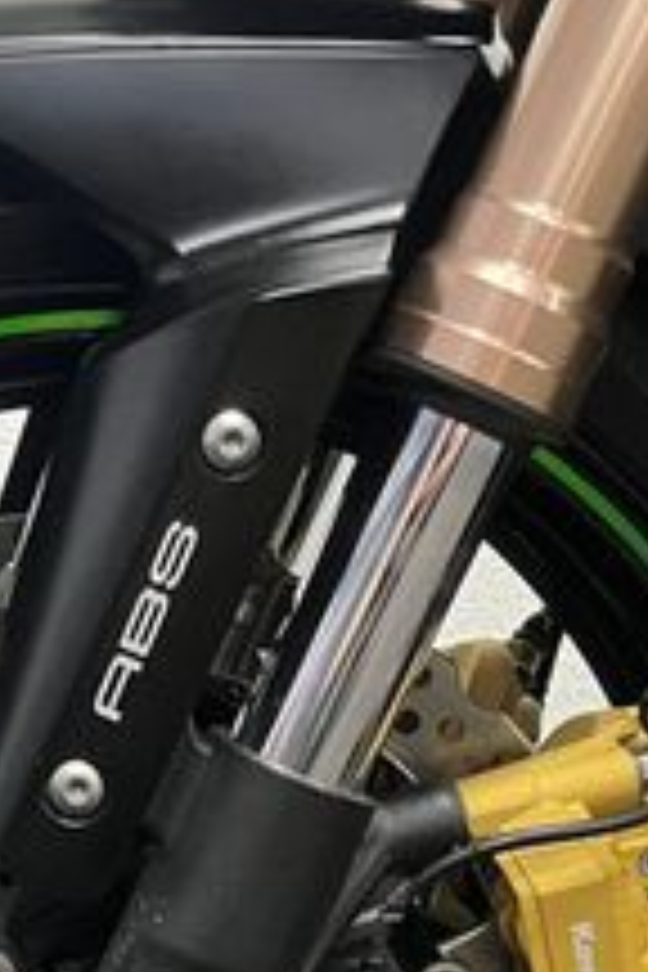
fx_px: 2160
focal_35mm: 80
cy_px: 886
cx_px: 99
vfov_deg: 24.6
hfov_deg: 16.9
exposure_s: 1/50
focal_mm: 5.1
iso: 320
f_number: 1.6
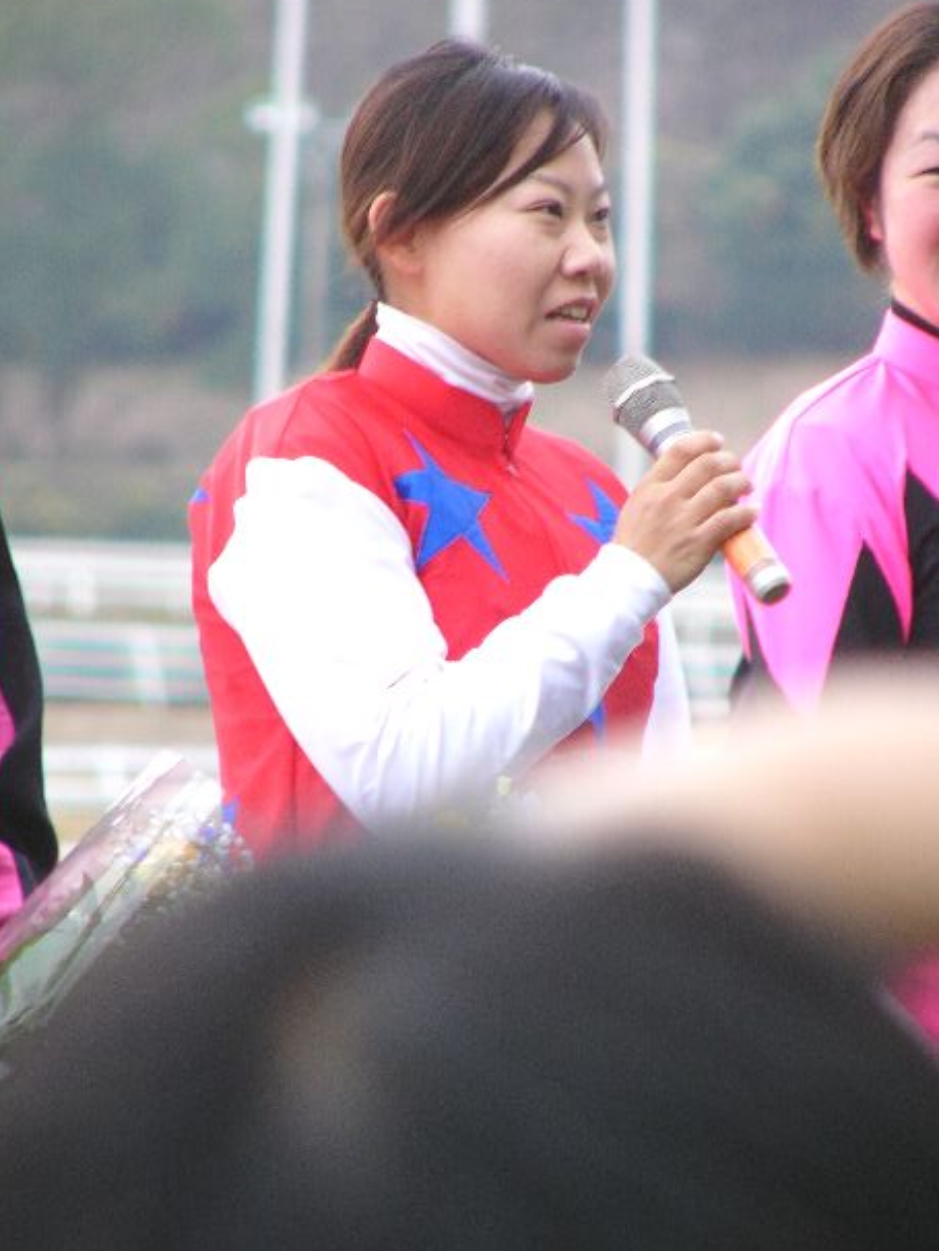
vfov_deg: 4.3
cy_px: 597
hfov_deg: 3.3
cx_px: 477
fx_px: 16481
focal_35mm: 456
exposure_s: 1/125
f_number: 3.7
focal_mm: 72
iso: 100
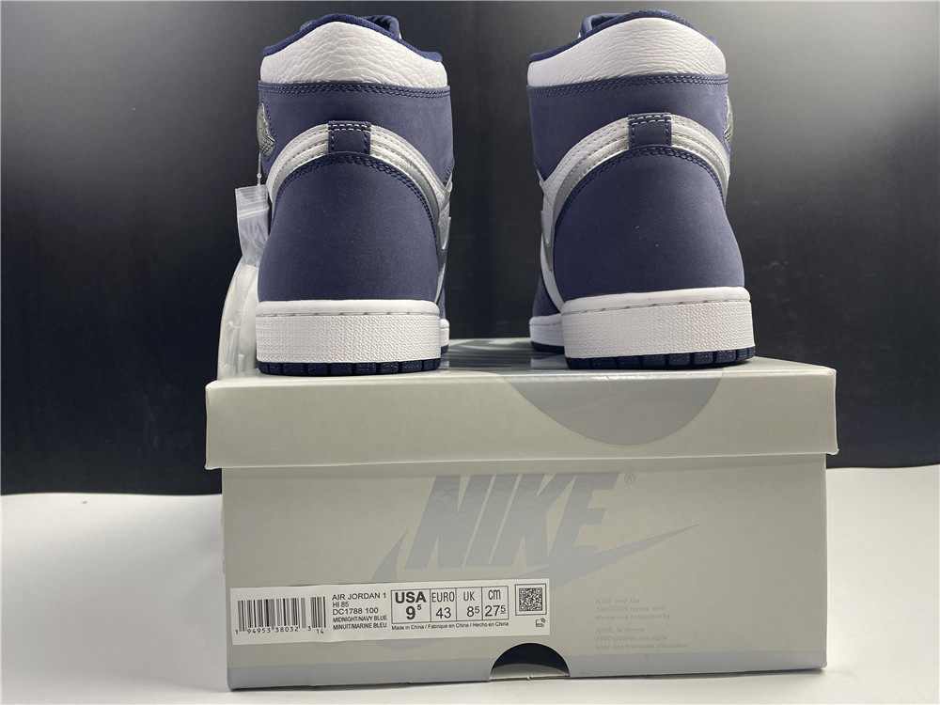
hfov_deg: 67.3
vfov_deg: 53.1
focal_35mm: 26
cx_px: 470
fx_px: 706
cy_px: 352
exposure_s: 1/100
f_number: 1.8
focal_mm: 4.25
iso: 80
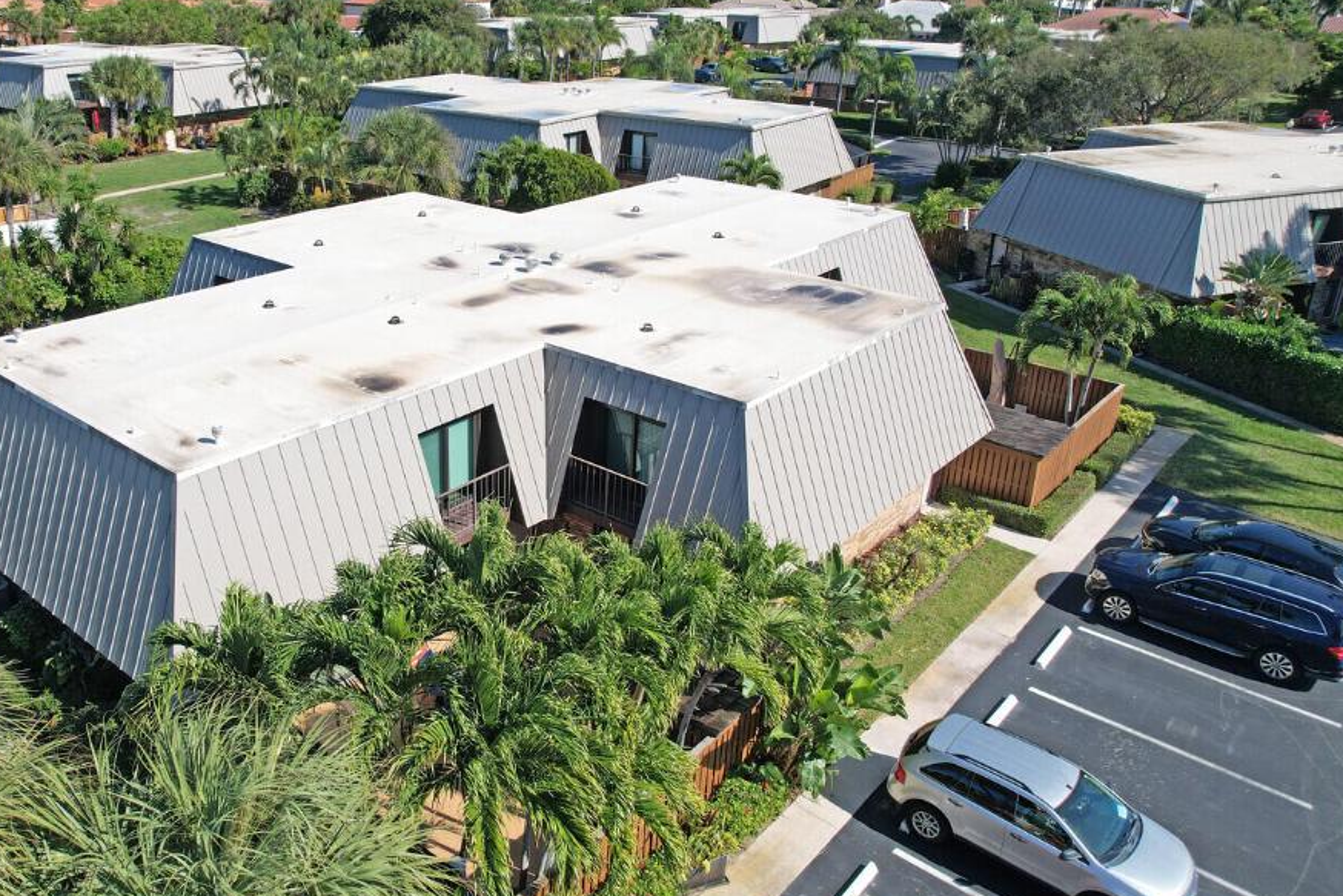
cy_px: 377
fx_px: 1082
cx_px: 498
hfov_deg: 62.7
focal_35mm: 29
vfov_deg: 44.8
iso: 100
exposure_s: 1/2000
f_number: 2.8
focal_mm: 8.38
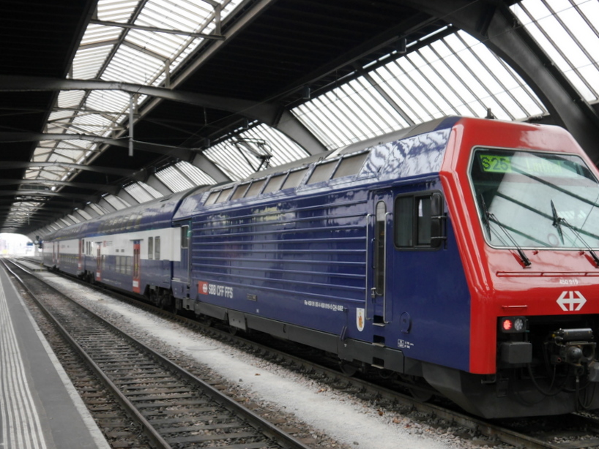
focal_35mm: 44
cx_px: 354
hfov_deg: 42.8
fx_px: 762
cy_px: 263
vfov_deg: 32.8
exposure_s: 1/60
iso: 500
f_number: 4.1
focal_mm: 18
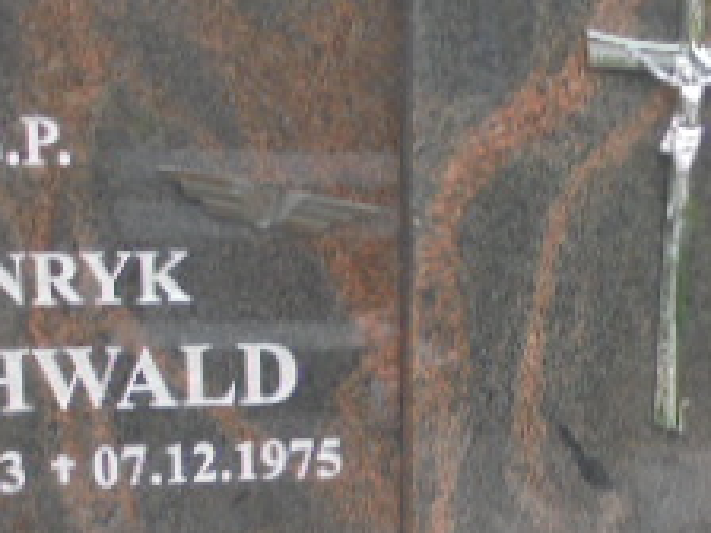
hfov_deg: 23.2
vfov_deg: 16.7
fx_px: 1705
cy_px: 701
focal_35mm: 83
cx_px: 578
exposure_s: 1/80
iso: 100
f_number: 3.7
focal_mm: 5.3
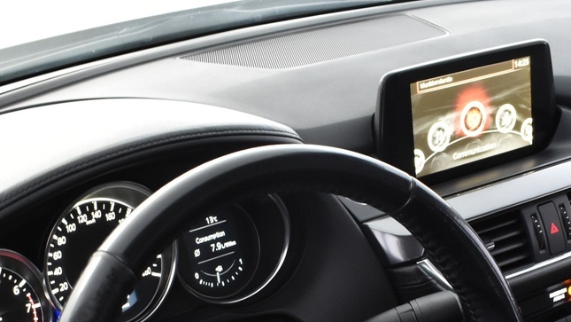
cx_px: 326
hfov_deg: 29.7
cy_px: 451
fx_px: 1075
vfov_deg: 15.9
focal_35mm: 71
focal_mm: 18
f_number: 5.6
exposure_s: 1/8
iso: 1250
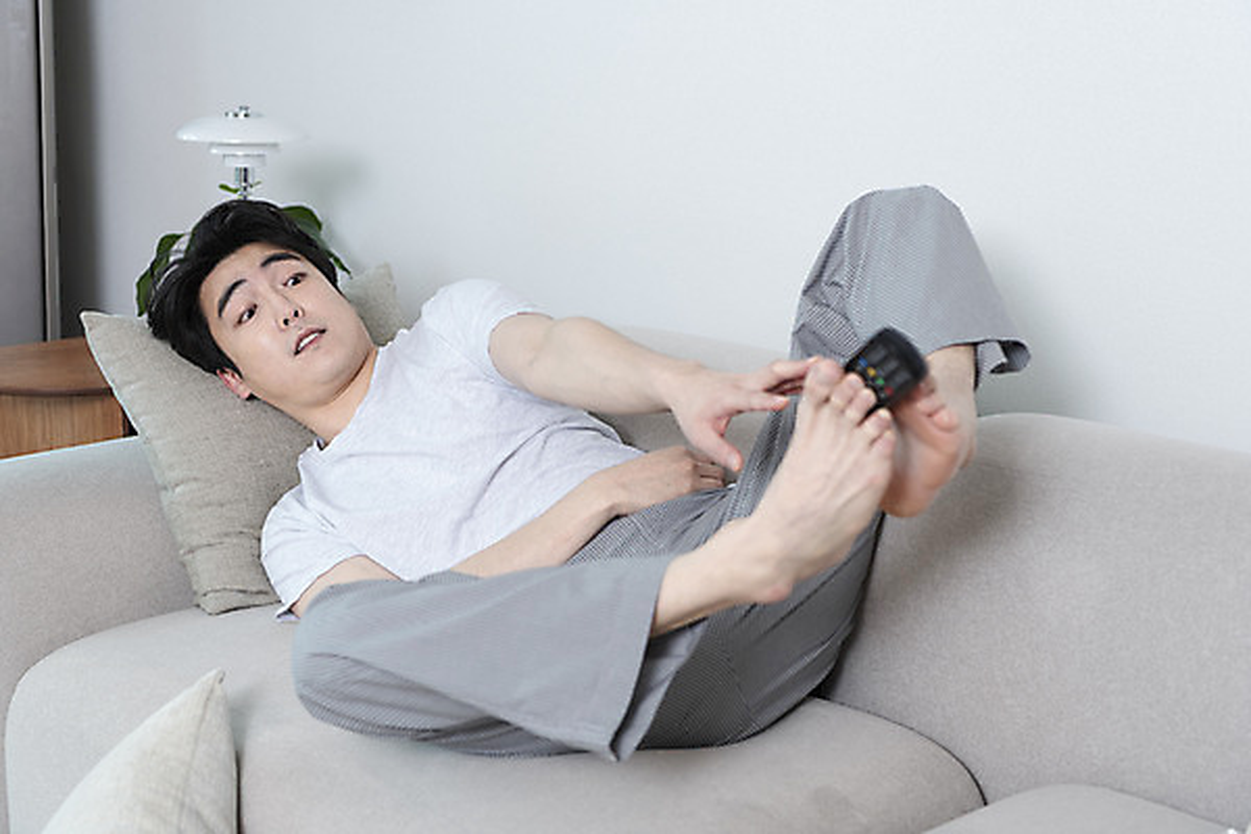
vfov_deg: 22.6
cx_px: 626
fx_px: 2085
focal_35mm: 60
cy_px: 417
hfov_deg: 33.4
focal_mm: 60
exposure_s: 1/125
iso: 200
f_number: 3.5
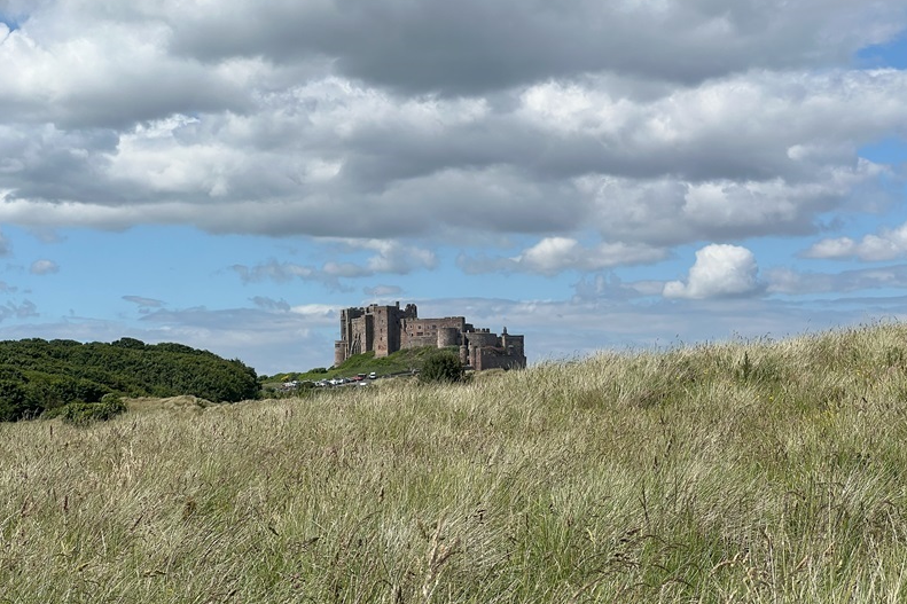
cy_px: 327
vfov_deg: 16.8
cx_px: 454
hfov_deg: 25.1
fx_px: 2040
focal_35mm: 81
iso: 32
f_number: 2.8
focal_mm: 9
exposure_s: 1/1393
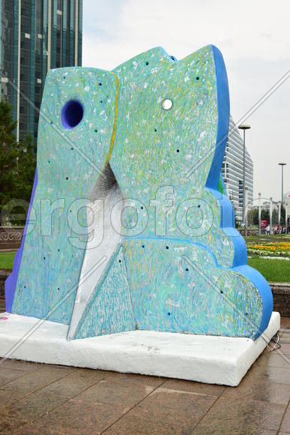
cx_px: 145
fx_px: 507
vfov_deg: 46.4
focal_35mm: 42
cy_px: 218
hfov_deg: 31.9
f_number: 9
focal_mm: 28
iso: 100
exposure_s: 1/125
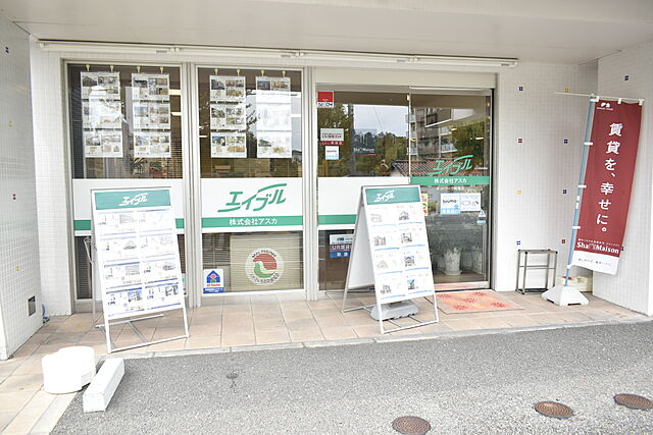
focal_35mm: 27
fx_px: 490
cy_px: 218
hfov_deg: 67.4
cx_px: 326
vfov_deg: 48.0
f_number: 4.5
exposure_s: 1/80
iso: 100
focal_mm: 18
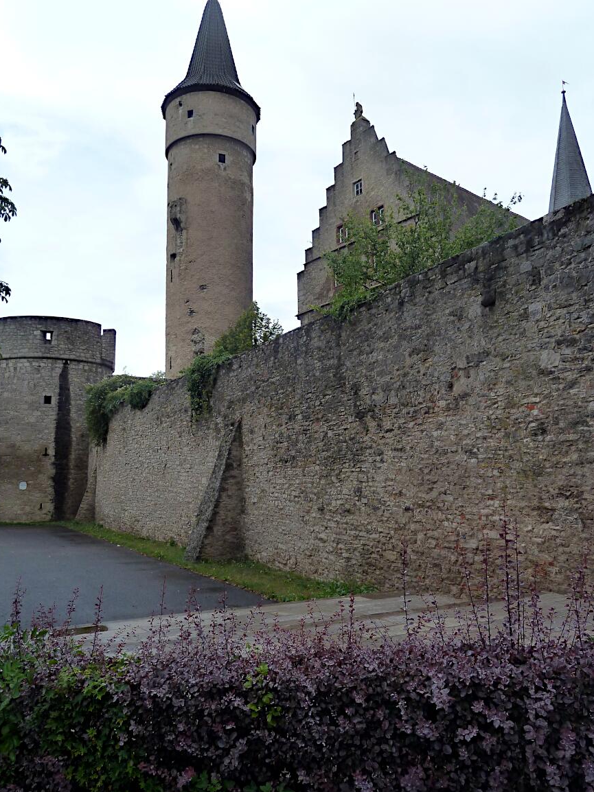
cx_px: 291
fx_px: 595
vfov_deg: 67.3
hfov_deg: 53.0
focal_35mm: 26
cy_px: 387
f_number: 4
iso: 125
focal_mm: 4.1
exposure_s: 1/400
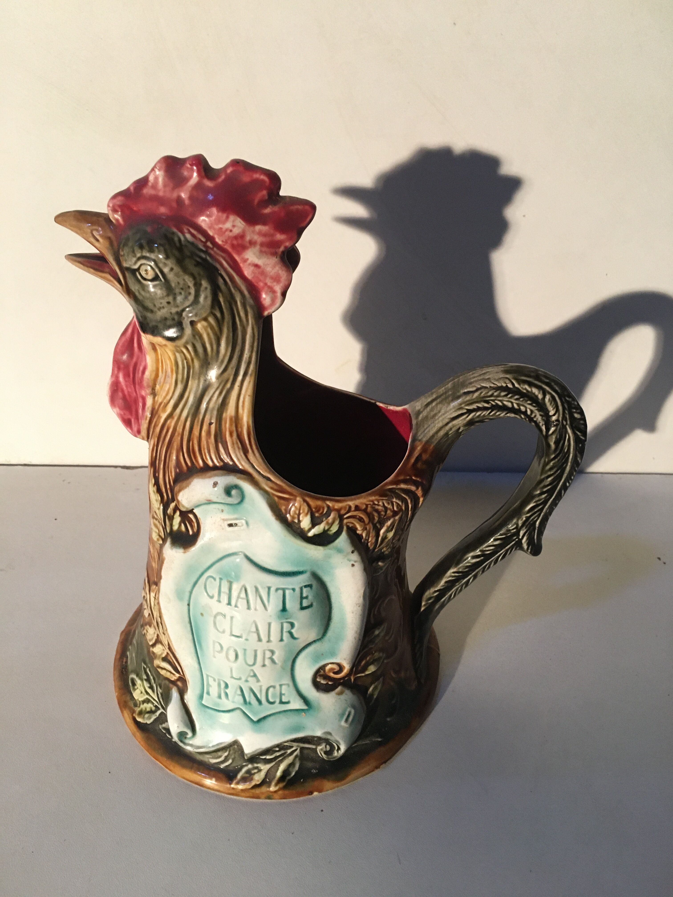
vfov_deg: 61.7
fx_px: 752
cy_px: 448
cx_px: 336
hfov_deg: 48.2
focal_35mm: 29
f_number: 2.2
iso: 200
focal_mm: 4.15
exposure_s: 1/33
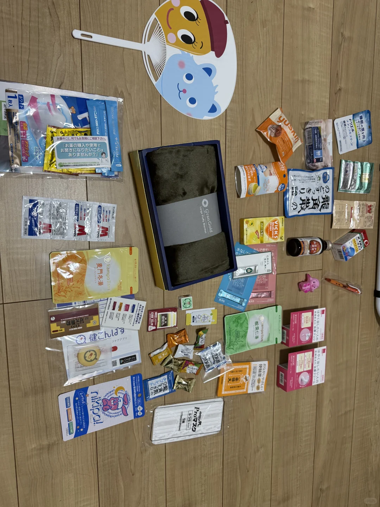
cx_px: 190
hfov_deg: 56.8
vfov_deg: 71.6
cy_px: 254
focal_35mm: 24
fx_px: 351
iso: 200
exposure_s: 1/100
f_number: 1.78
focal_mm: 6.76
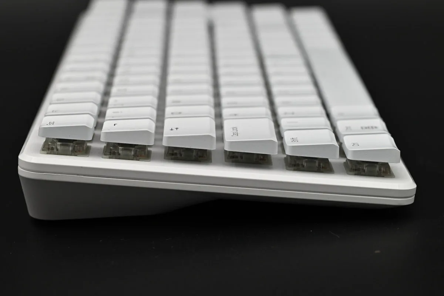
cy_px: 148
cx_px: 222
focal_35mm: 105
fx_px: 1295
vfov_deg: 13.1
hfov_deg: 19.4
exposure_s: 1/80
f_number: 13
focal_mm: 105
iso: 640
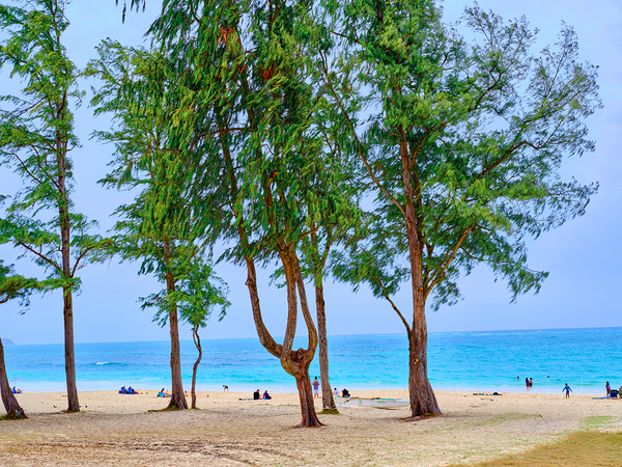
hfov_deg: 51.4
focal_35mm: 36
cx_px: 311
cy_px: 234
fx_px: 647
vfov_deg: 39.7
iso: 1250
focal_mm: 45
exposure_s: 1/160
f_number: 16
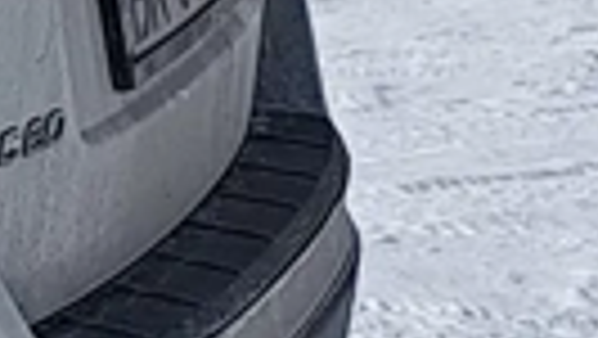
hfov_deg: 6.1
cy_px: -306
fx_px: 5474
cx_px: -459
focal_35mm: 345
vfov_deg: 3.5
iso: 50
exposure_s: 1/1530
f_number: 1.65
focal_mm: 6.19
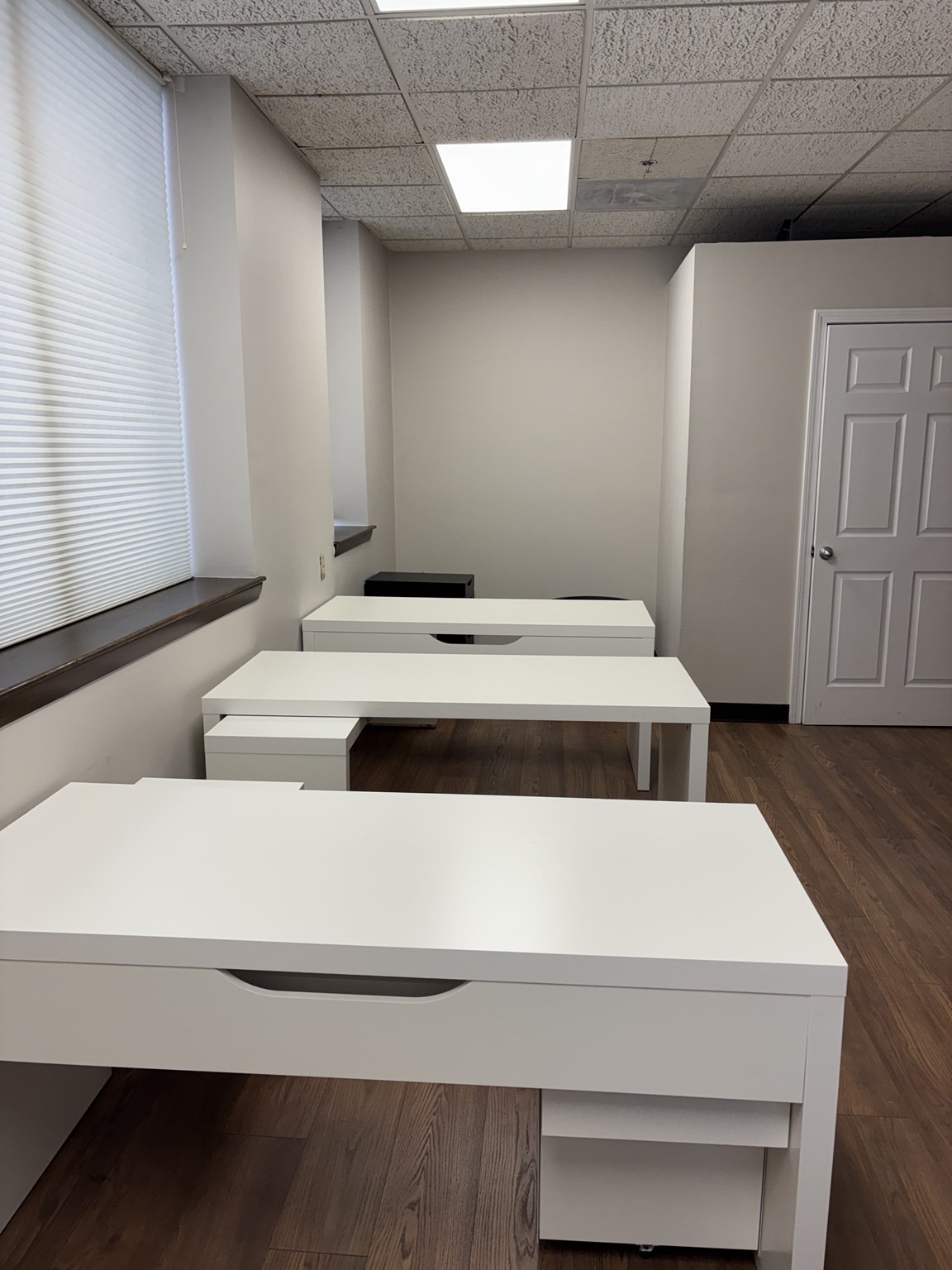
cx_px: 476
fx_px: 953
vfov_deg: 67.3
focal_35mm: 26
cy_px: 635
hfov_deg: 53.1
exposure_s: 1/120
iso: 64
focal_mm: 5.96
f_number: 1.6
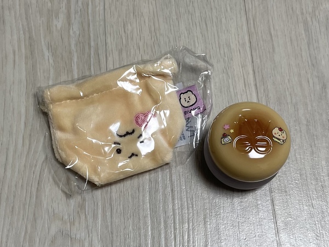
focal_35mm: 26
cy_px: 124
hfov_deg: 67.3
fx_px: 247
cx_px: 164
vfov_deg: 53.1
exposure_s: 1/120
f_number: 1.6
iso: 80
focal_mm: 4.2
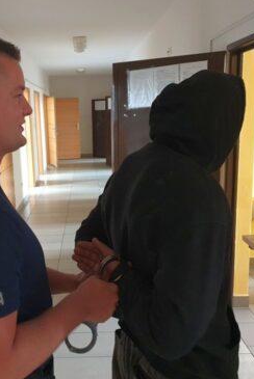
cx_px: 93
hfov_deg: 35.8
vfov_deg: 51.8
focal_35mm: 37
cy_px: 192
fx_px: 391
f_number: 1.5
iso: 320
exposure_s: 1/25
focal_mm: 4.3
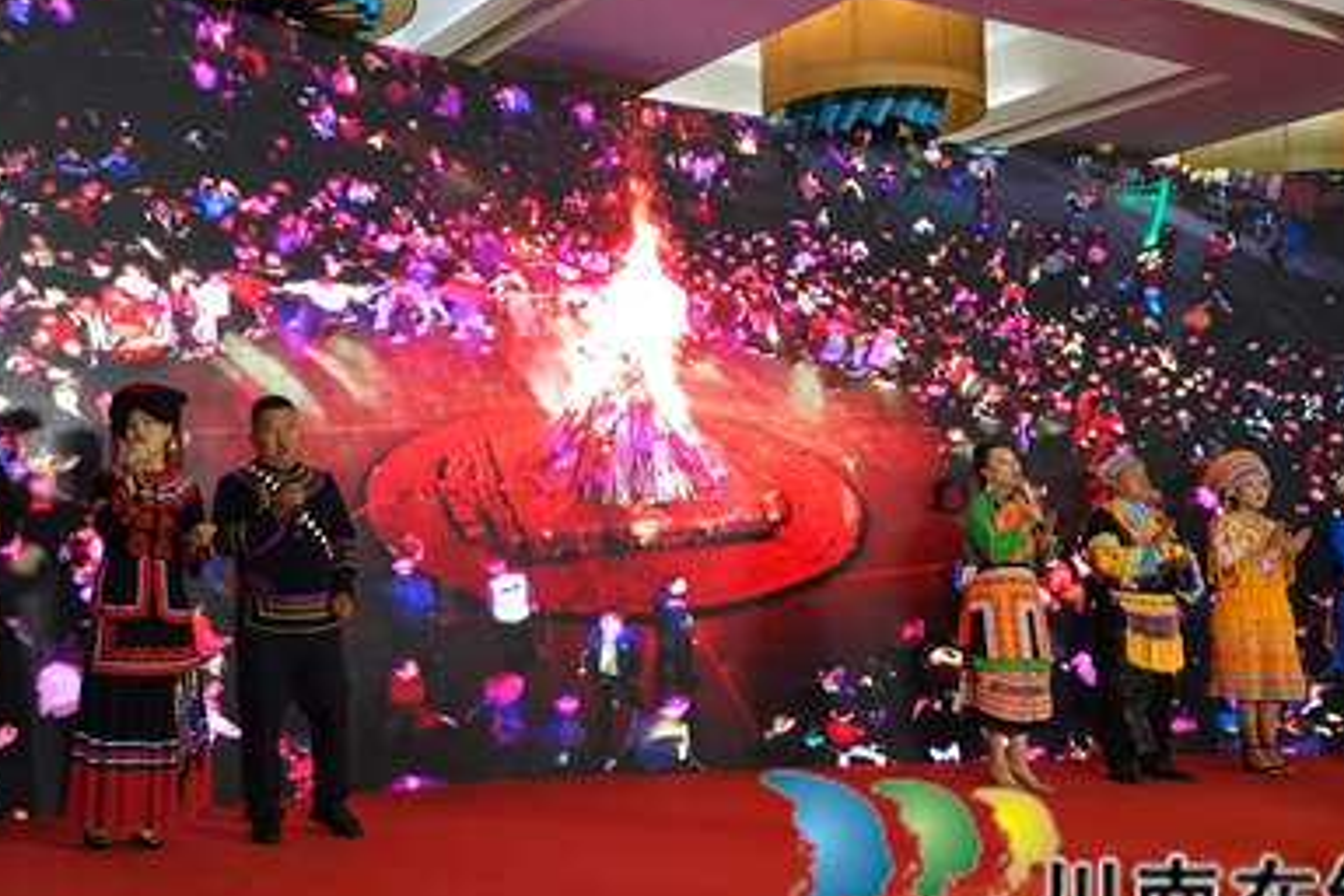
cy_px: 355
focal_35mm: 40
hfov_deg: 47.2
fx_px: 1493
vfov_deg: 33.3
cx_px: 392
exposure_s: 1/40
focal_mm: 8.8
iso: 100
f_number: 2.4
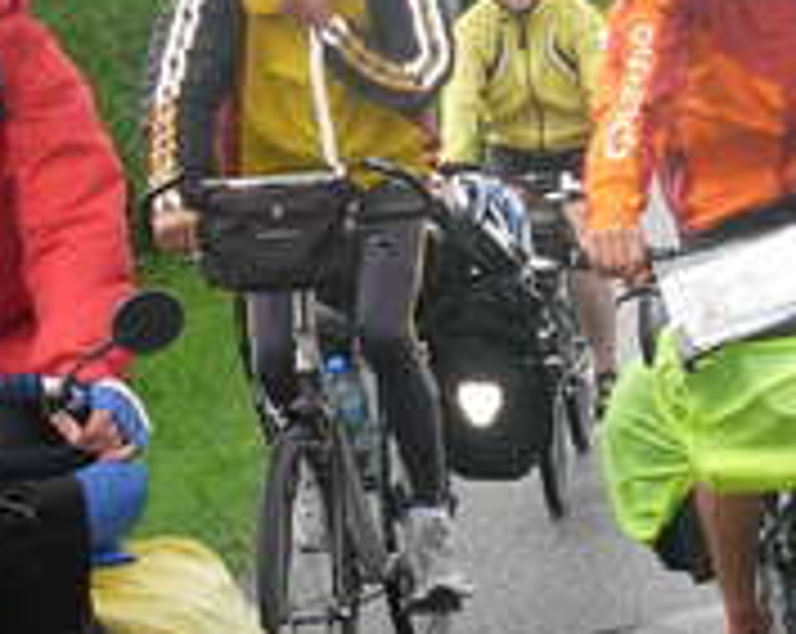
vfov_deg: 12.1
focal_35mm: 126
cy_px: 90
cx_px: 490
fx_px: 2963
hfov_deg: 15.3
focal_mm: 6.3
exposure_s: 1/157
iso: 79
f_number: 2.9
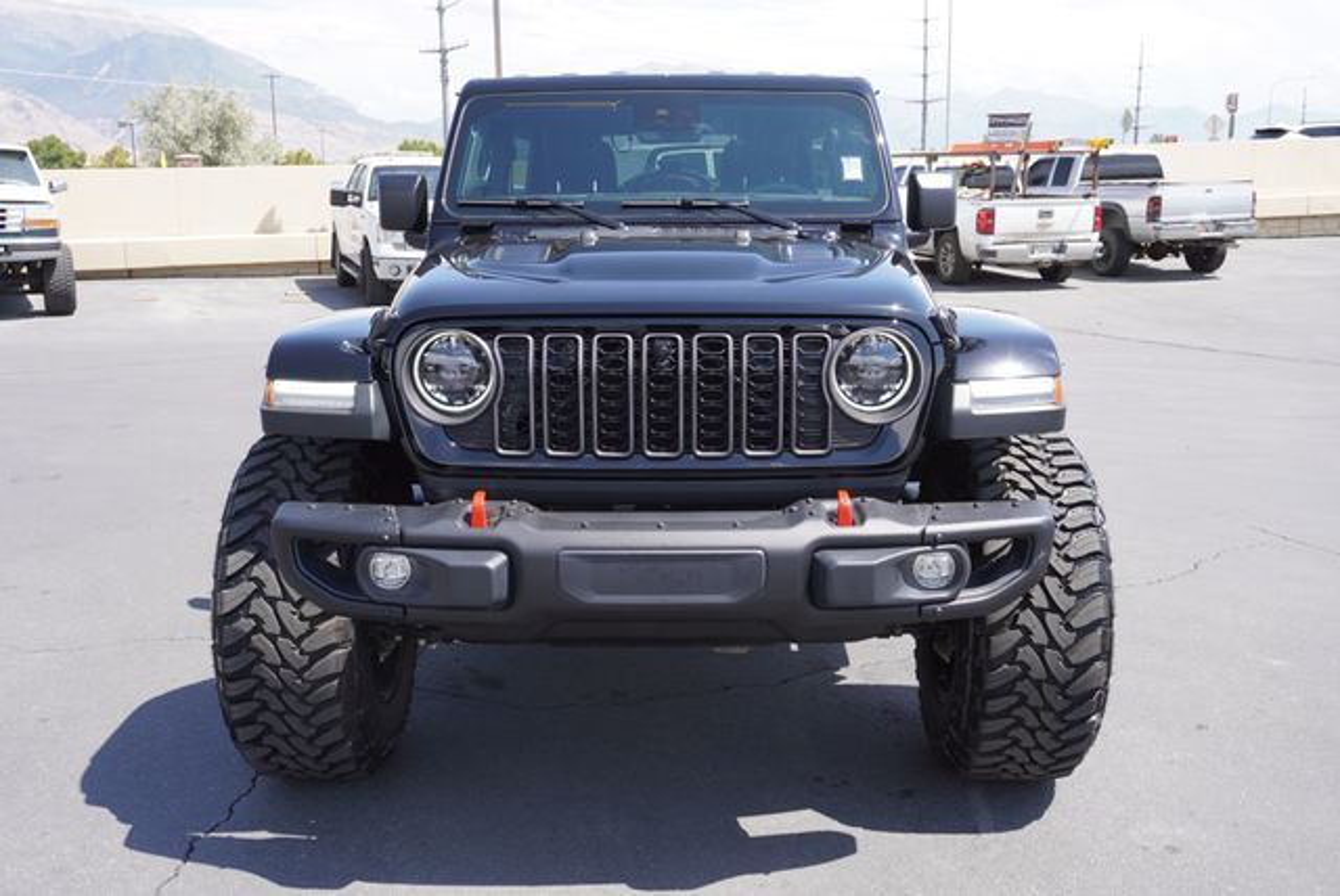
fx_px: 1229
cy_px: 448
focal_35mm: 33
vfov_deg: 40.0
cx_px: 670
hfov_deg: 57.2
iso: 100
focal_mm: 22
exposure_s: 1/160
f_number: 6.3
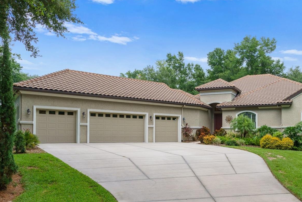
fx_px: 257
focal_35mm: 31
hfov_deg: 59.7
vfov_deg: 42.1
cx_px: 195
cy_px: 137
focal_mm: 15
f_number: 8
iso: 320
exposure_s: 1/320
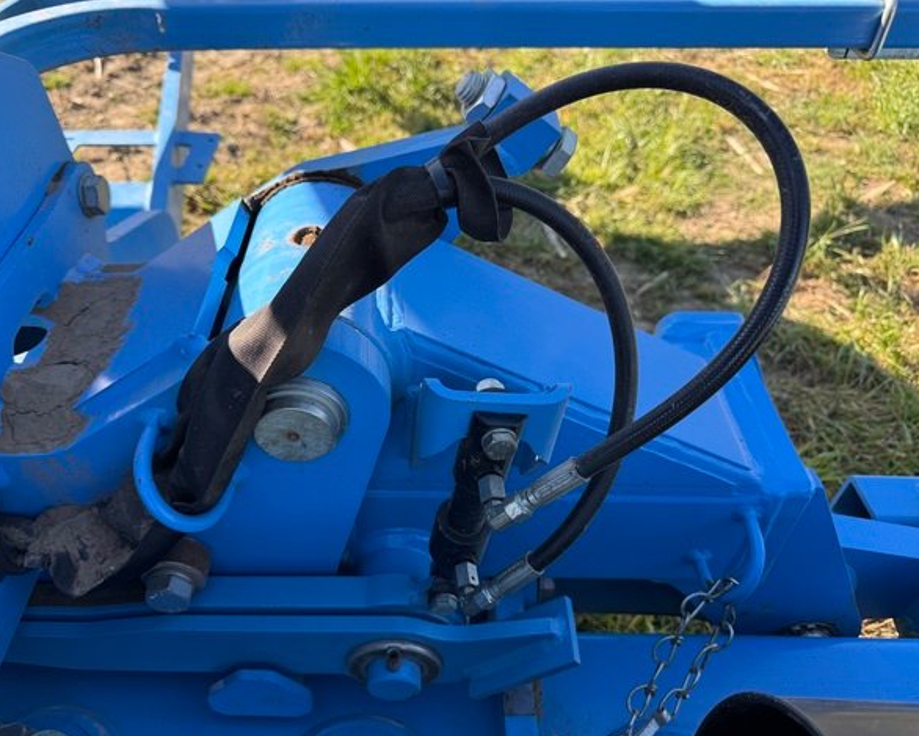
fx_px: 707
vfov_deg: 54.9
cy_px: 358
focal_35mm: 26
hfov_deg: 65.9
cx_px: 412
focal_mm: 6.76
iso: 100
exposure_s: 1/742
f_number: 1.78
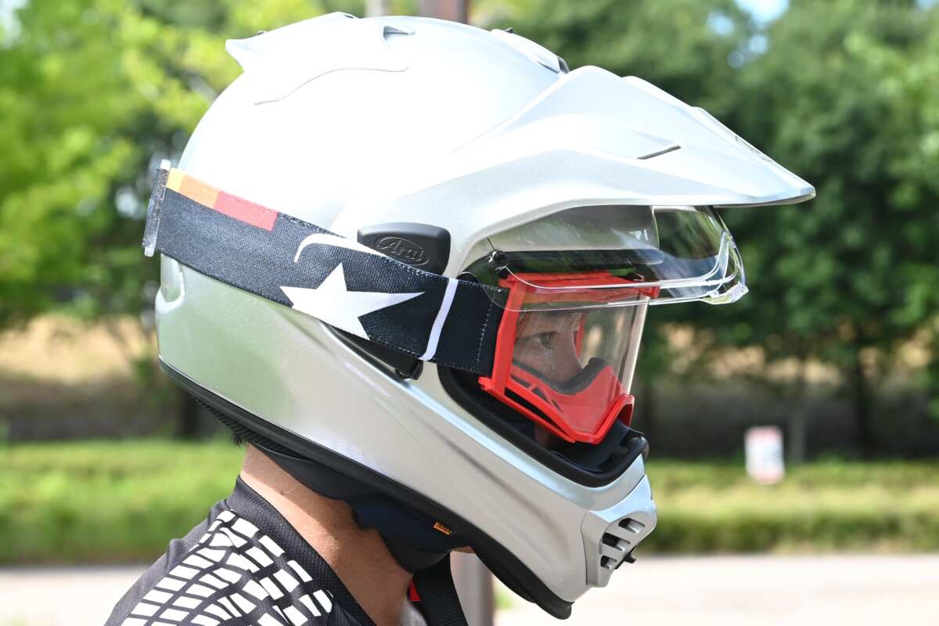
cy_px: 313
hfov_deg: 19.5
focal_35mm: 105
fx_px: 2739
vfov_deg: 13.0
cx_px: 470
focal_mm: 70
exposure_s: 1/160
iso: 200
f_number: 7.1
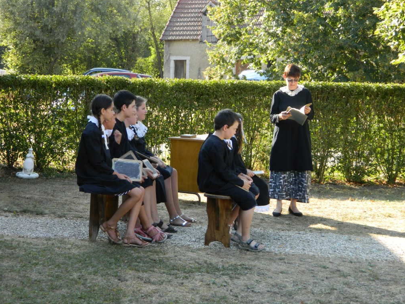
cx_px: 202
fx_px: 994
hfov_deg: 23.0
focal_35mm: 85
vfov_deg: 17.4
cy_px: 153
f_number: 4.2
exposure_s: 1/100
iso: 80
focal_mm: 15.1
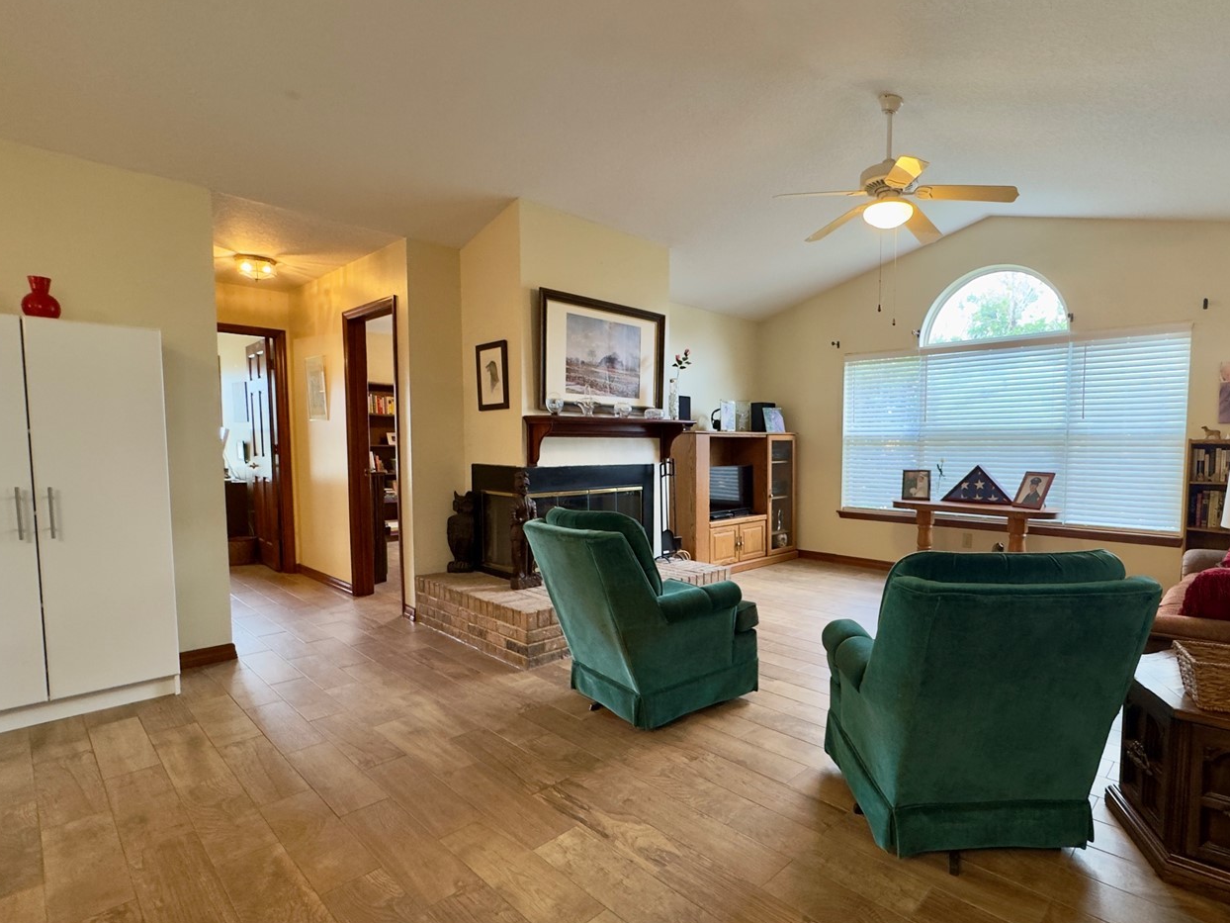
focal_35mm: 18
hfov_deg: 86.5
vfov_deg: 71.5
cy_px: 486
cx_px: 746
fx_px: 640
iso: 250
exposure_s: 1/60
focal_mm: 2.22
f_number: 2.2
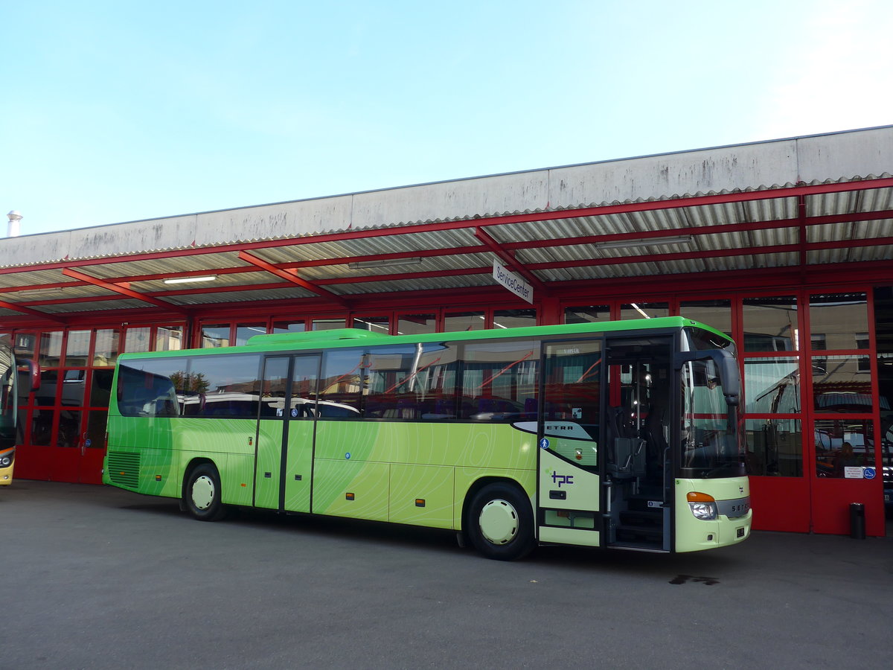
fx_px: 748
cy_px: 335
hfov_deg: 61.7
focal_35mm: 29
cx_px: 446
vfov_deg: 48.2
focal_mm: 6
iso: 80
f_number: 2.8
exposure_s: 1/320
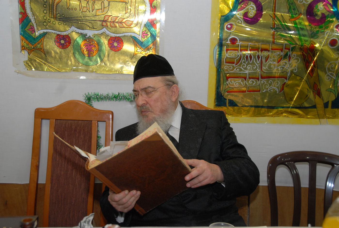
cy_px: 114
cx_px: 170
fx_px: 396
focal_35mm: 42
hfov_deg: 46.3
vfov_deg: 32.0
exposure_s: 1/60
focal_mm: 28
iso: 400
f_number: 5
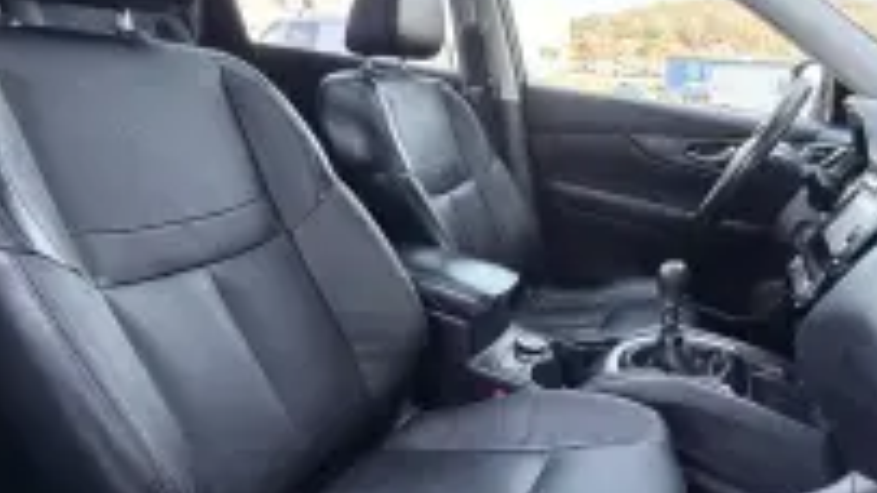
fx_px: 628
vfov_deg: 42.8
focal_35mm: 27
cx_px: 596
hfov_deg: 67.6
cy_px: 272
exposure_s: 1/121
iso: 200
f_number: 2.2
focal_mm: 2.22
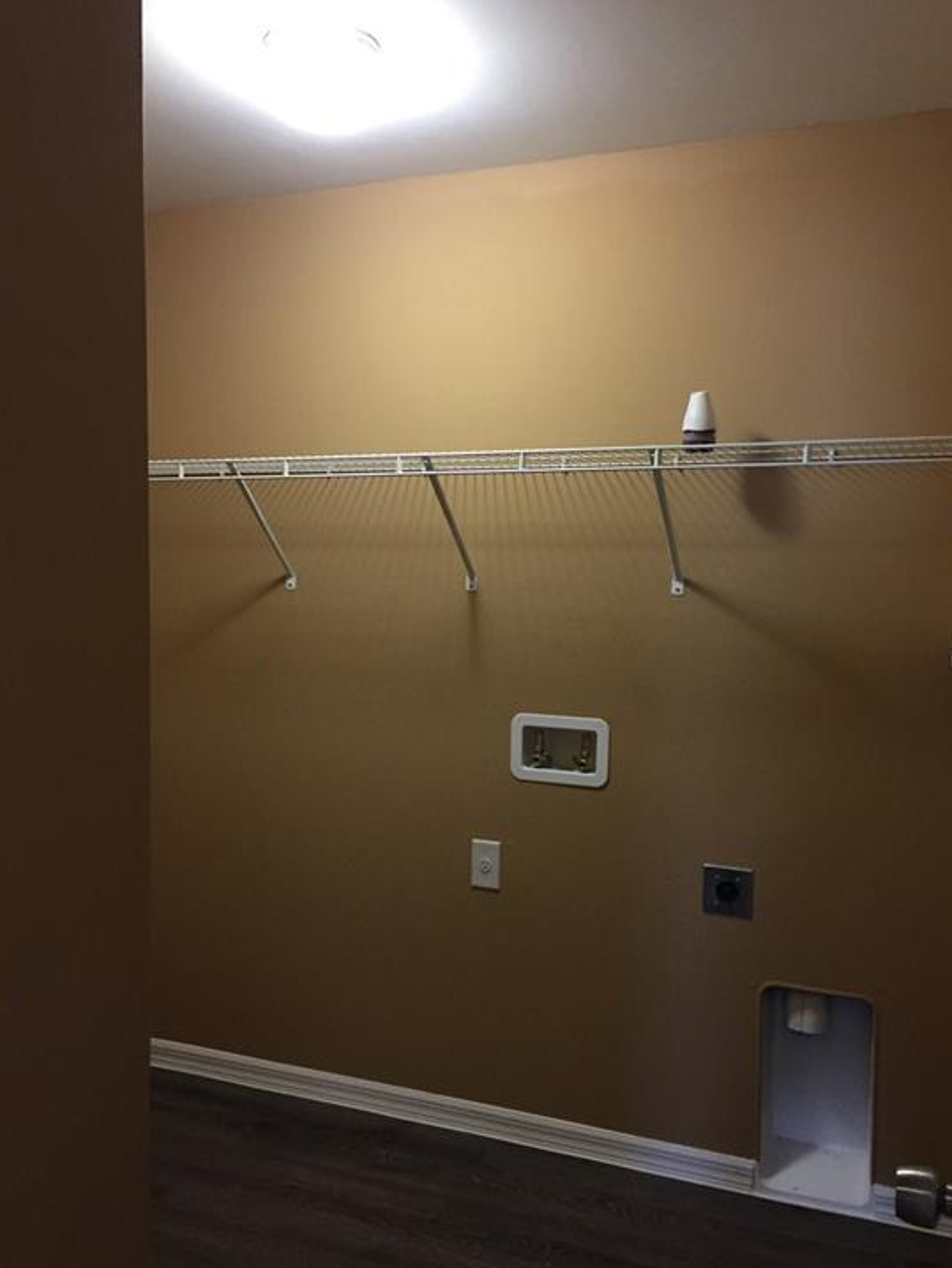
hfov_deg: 45.5
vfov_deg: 58.3
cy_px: 646
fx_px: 1136
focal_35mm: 31
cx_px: 482
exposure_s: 1/30
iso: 160
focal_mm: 4.15
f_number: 2.2
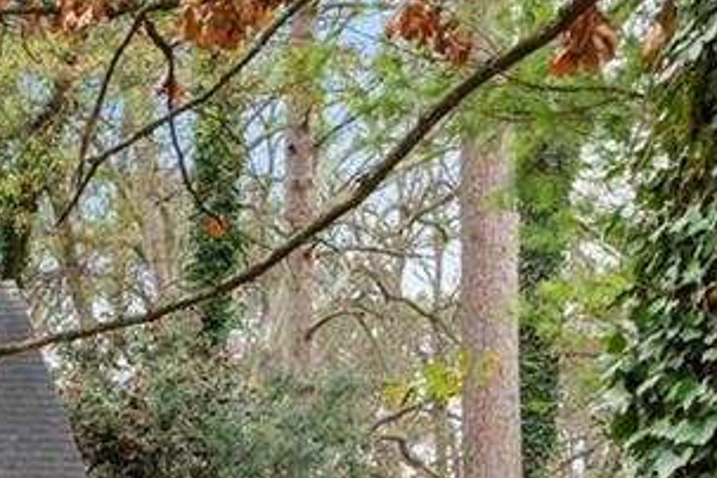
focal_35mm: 115
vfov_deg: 11.3
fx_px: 2290
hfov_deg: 15.9
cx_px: -447
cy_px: 779
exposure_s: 1/125
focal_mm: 34
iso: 1250
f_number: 10
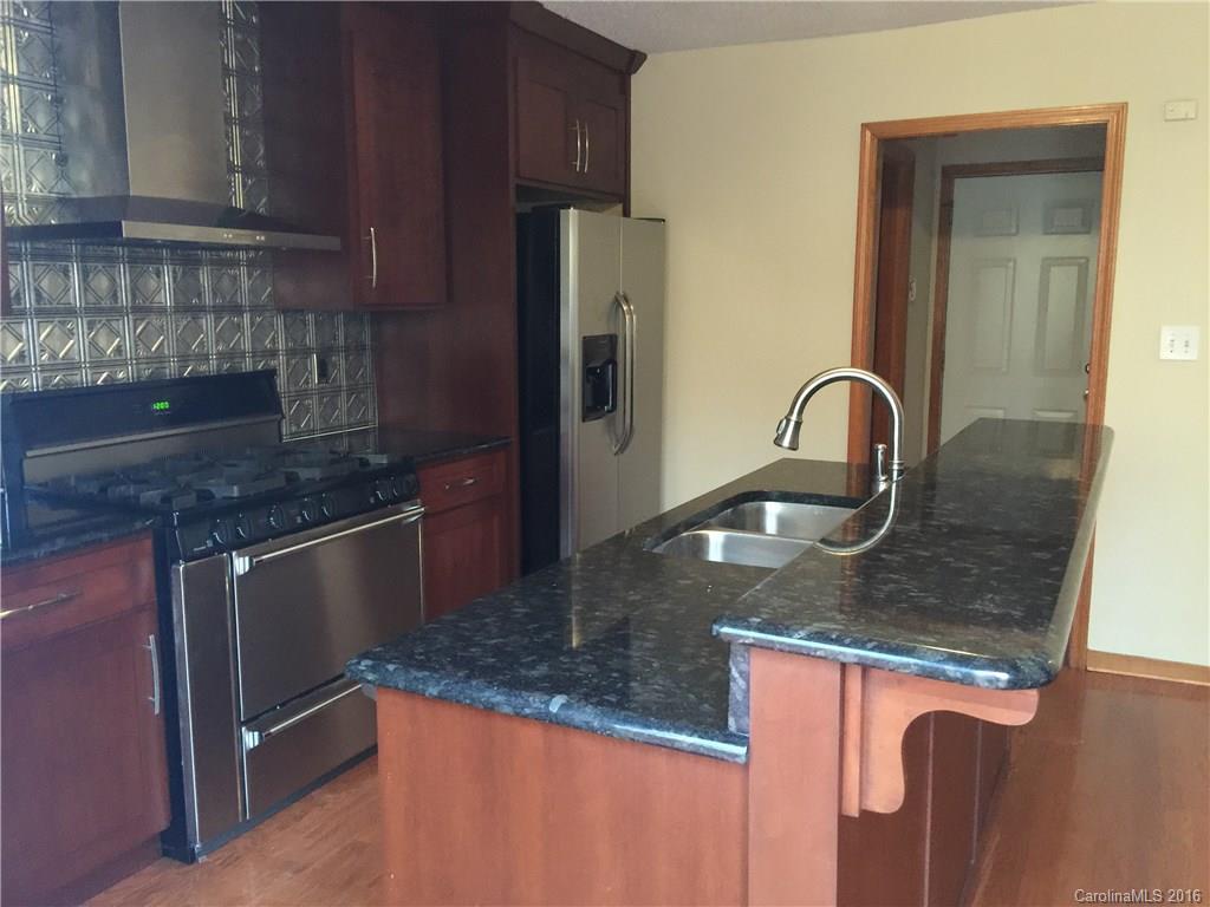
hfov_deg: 61.7
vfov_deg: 48.2
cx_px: 605
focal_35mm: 29
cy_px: 454
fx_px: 1014
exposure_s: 1/4
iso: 80
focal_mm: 4.15
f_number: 2.2
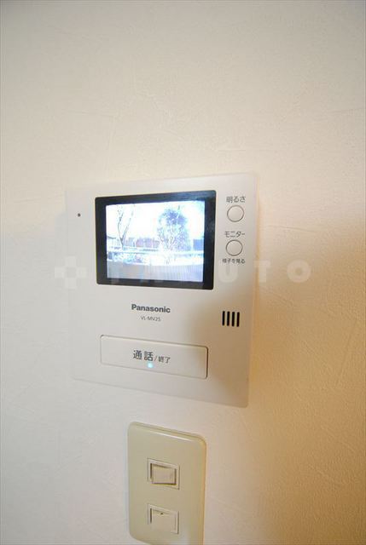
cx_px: 183
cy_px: 272
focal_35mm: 12
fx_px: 182
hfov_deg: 90.2
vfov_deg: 112.5
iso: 1100
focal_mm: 8
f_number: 4.5
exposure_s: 1/30
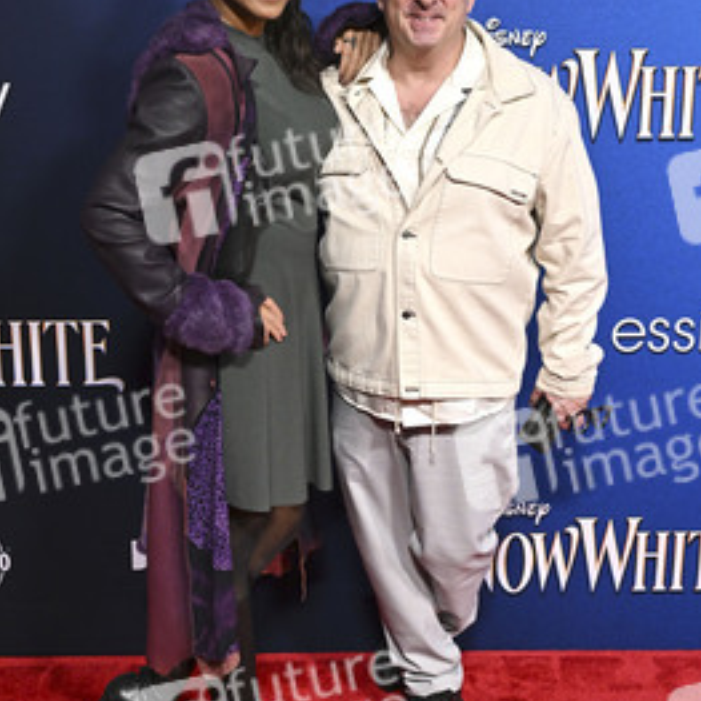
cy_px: 315
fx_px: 1123
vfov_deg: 34.6
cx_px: 349
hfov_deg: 34.7
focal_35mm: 49
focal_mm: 38
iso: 3200
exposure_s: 1/250
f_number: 4.5
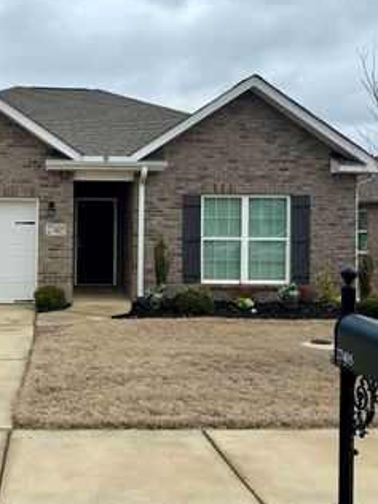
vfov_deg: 48.9
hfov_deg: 36.5
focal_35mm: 38
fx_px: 553
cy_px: 227
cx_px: 77
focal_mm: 6.76
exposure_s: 1/2252
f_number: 1.78
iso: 80
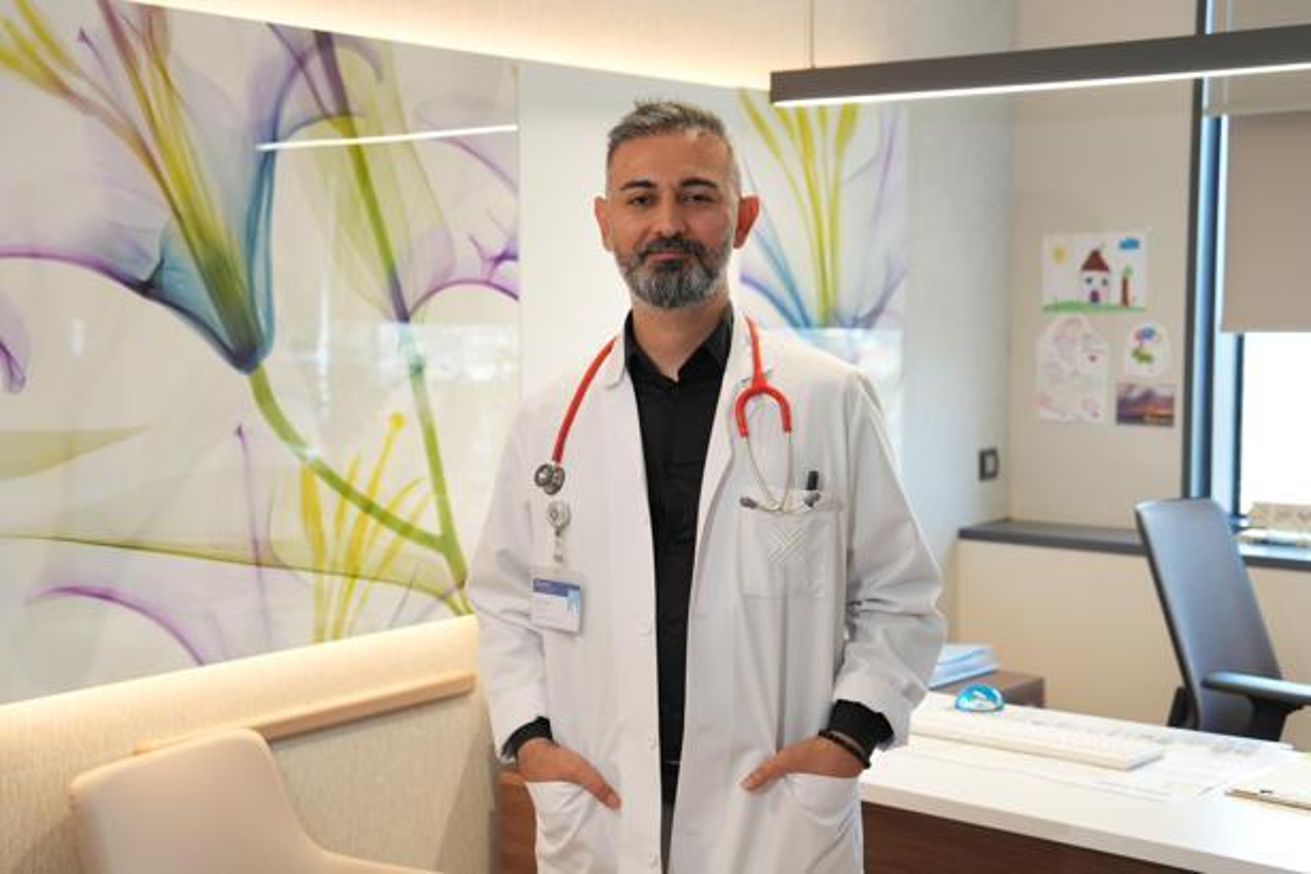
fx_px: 1894
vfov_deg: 26.0
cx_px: 656
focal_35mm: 52
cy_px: 437
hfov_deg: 38.2
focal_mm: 52
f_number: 4
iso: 250
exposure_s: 1/50
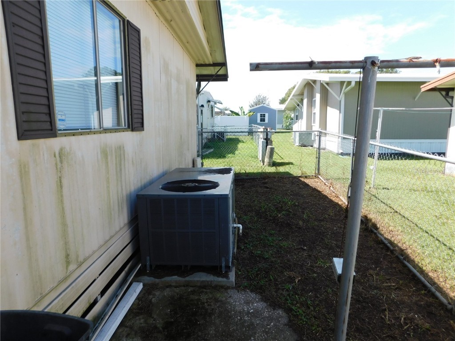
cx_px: 228
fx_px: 302
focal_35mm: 23
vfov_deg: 58.9
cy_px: 170
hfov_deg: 73.9
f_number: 3
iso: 125
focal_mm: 4
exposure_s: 1/640
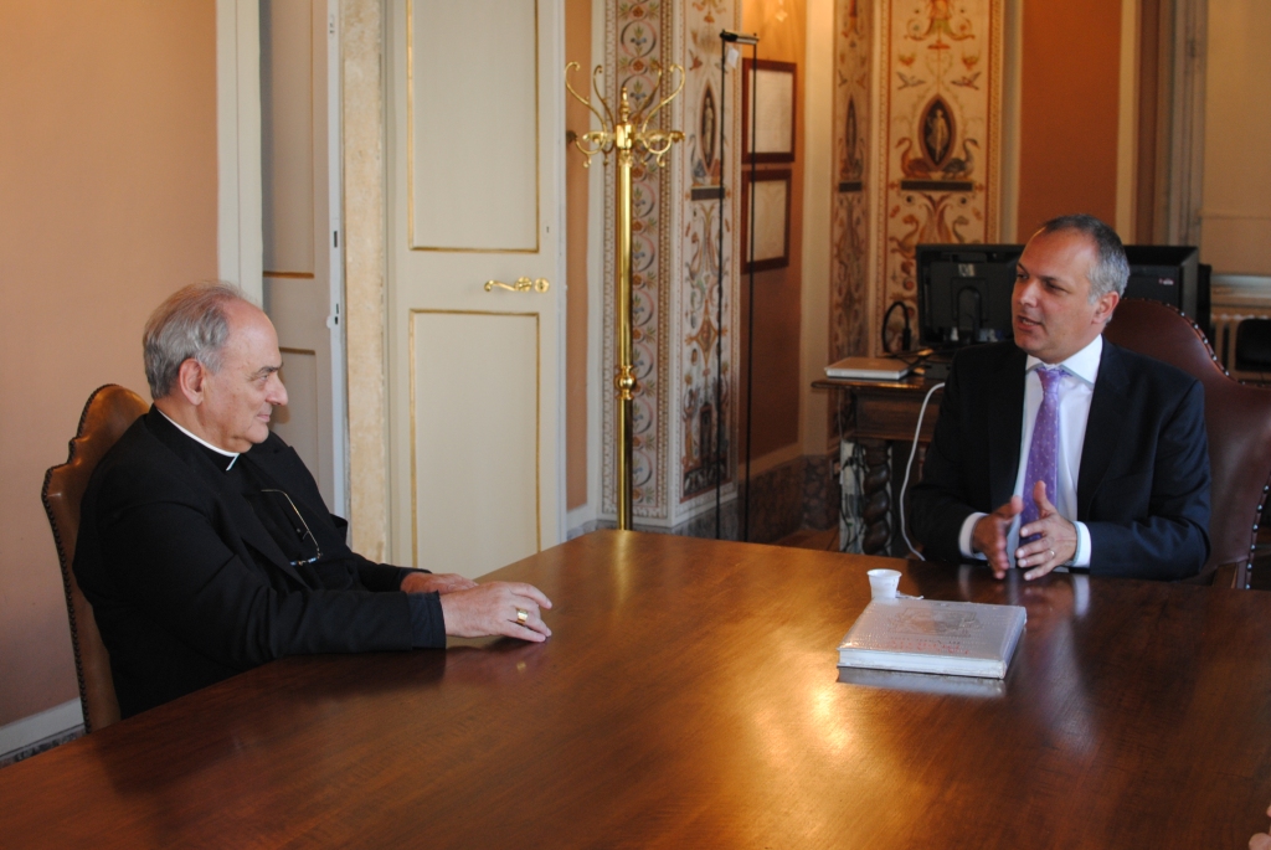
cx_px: 636
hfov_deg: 37.8
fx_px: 1855
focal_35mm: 52
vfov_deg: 25.8
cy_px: 425
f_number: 4
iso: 400
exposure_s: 1/60
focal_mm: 35
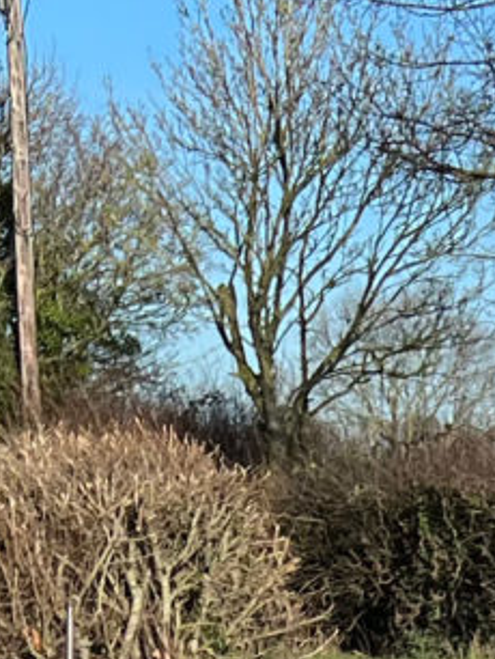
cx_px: 626
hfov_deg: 8.4
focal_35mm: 174
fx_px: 3313
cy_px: 1648
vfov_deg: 9.8
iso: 50
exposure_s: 1/6211
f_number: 1.5
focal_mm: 5.7
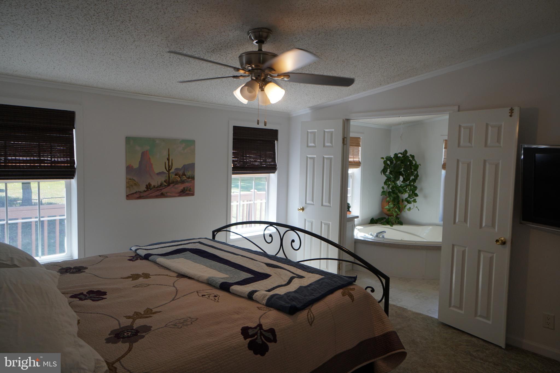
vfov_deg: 50.4
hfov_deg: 70.4
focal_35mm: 26
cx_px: 280
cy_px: 186
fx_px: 397
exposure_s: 1/160
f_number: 4
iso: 250
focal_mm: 17
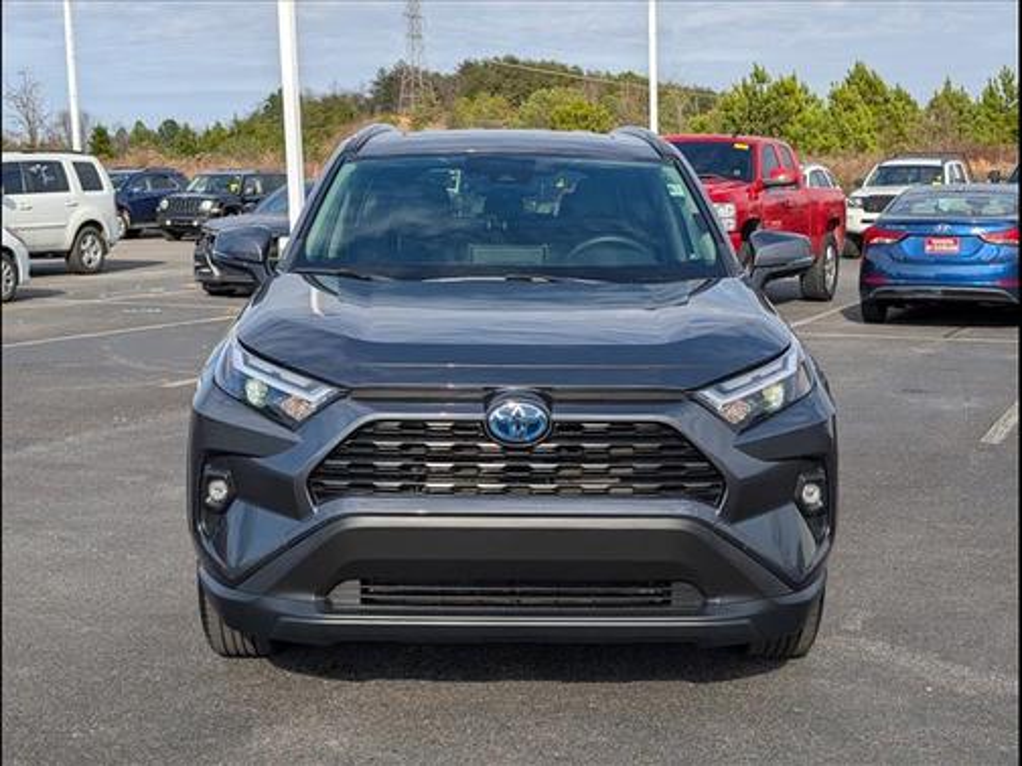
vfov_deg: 29.7
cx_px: 511
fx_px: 1447
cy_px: 383
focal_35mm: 49
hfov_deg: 38.9
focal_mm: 6.9
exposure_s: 1/1250
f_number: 1.68
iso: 20
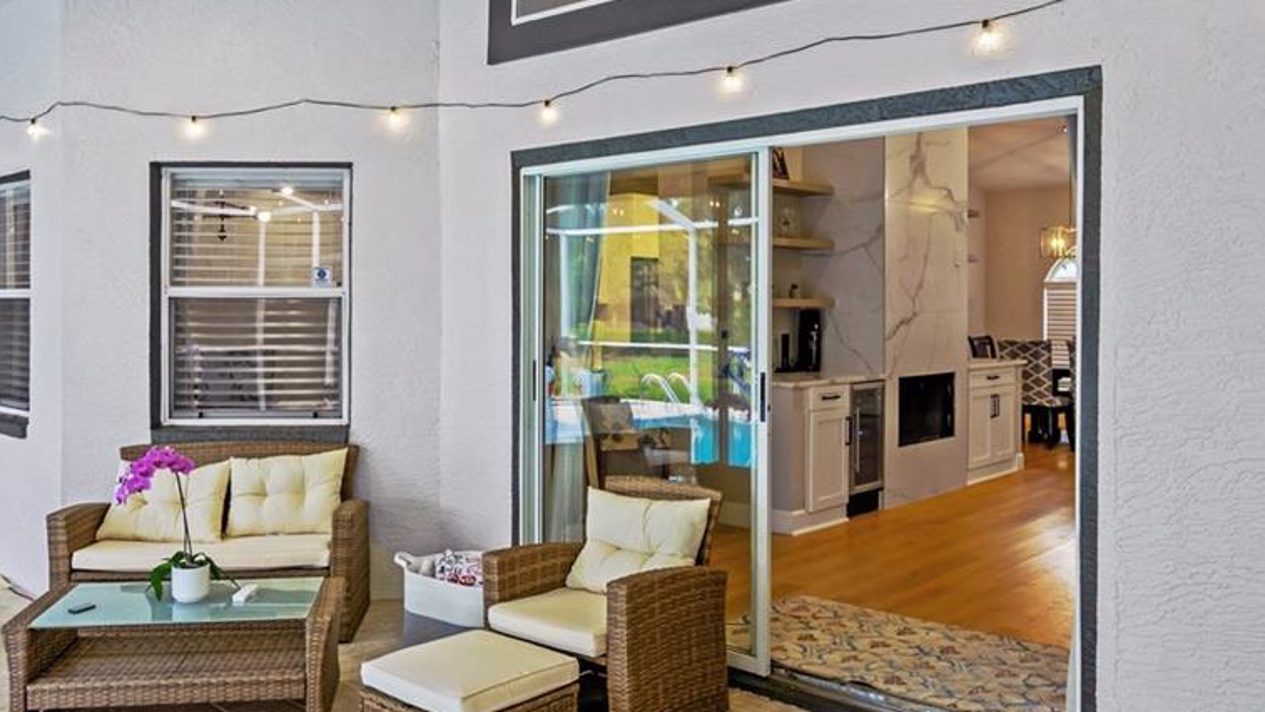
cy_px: 304
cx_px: 560
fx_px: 1040
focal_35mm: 31
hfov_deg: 62.4
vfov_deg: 37.7
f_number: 8
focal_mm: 14
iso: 250
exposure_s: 1/20
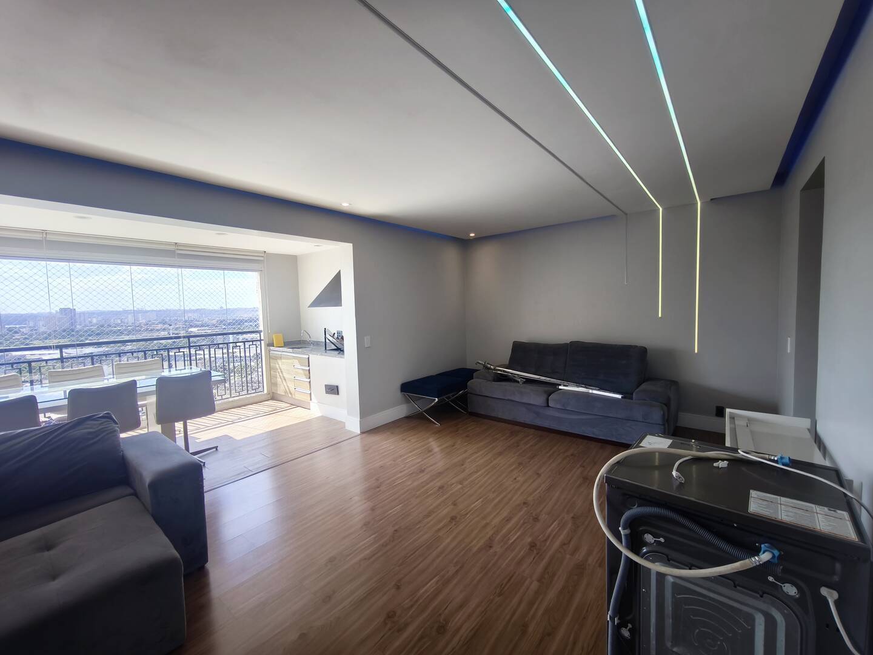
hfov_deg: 98.2
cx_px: 436
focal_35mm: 15
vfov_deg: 81.7
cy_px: 328
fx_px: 378
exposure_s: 1/60
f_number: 2.2
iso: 64
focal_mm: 1.91
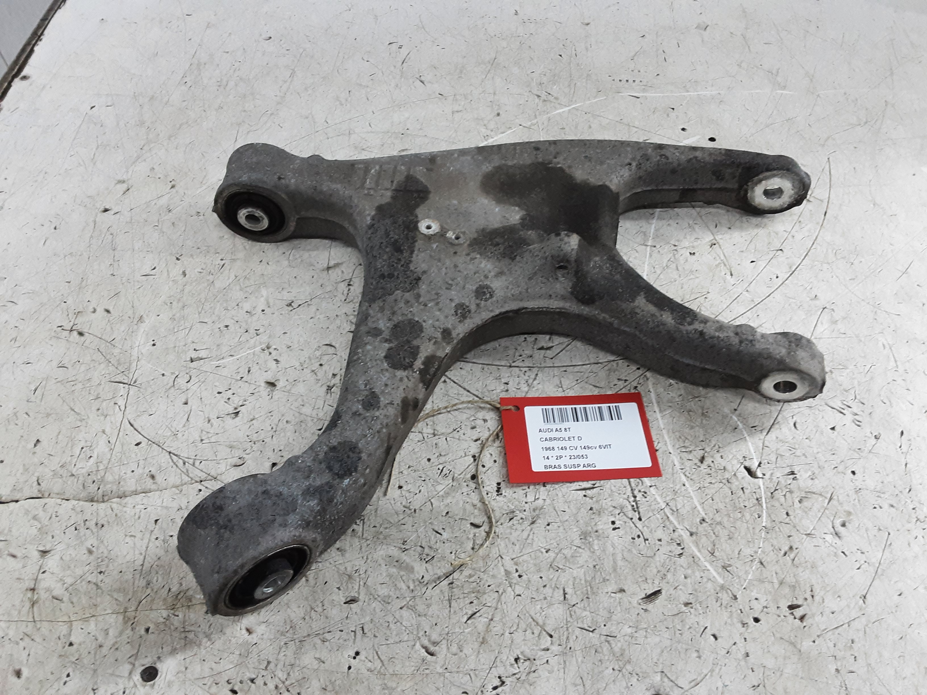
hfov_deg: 65.3
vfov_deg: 51.4
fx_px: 723
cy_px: 348
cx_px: 464
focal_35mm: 27
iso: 160
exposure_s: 1/50
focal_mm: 2.91
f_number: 1.9
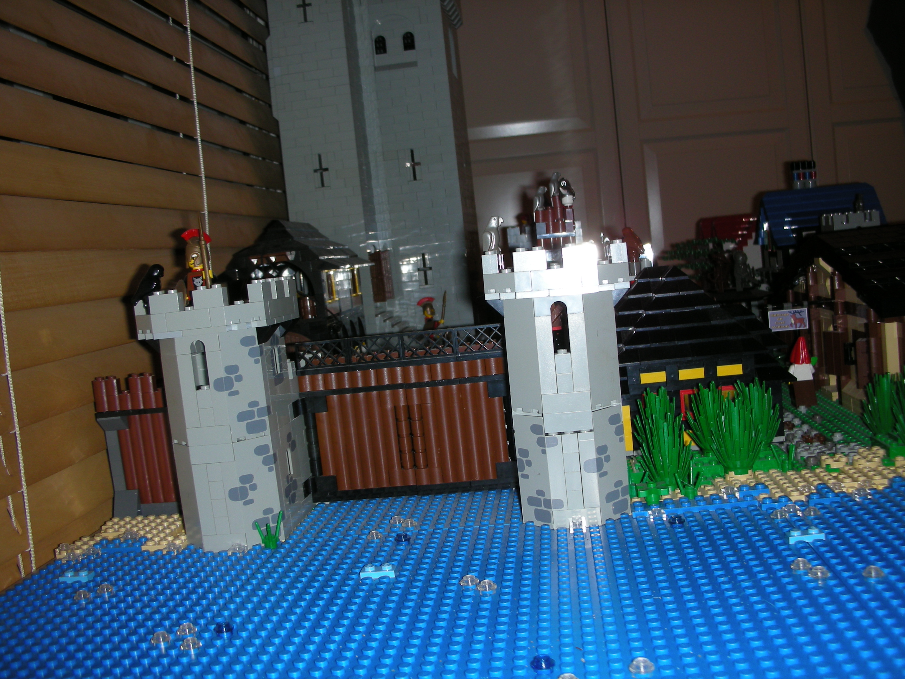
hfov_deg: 52.6
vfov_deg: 40.7
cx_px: 452
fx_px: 915
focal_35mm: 35
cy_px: 340
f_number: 2.8
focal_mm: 5.8
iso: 50
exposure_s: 1/60
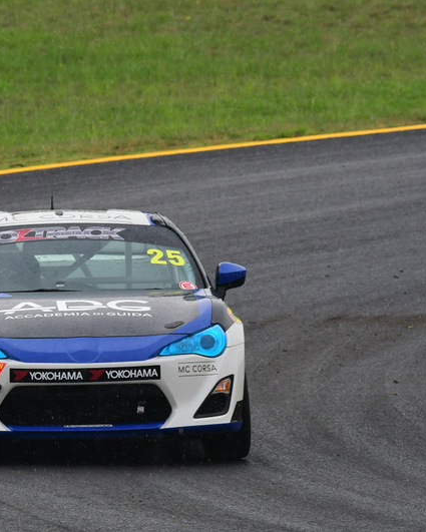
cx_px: 124
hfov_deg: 1.8
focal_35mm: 848
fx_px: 13361
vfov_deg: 2.3
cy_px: 267
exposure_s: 1/640
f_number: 11
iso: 1000
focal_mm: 400
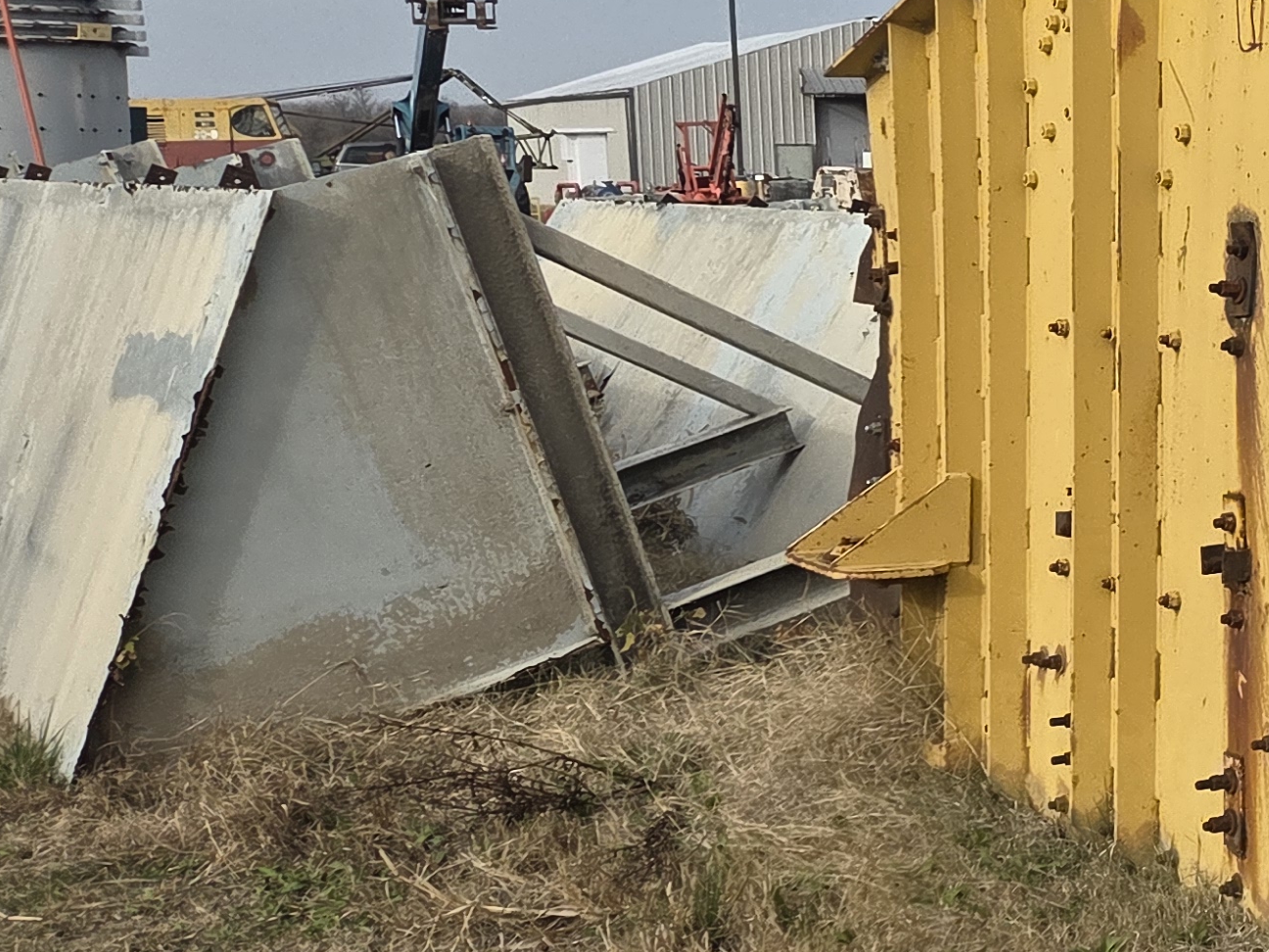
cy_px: 374
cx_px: 1892
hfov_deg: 22.6
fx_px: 2603
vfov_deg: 20.7
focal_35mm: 71
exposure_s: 1/4460
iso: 80
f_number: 1.8
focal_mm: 5.4
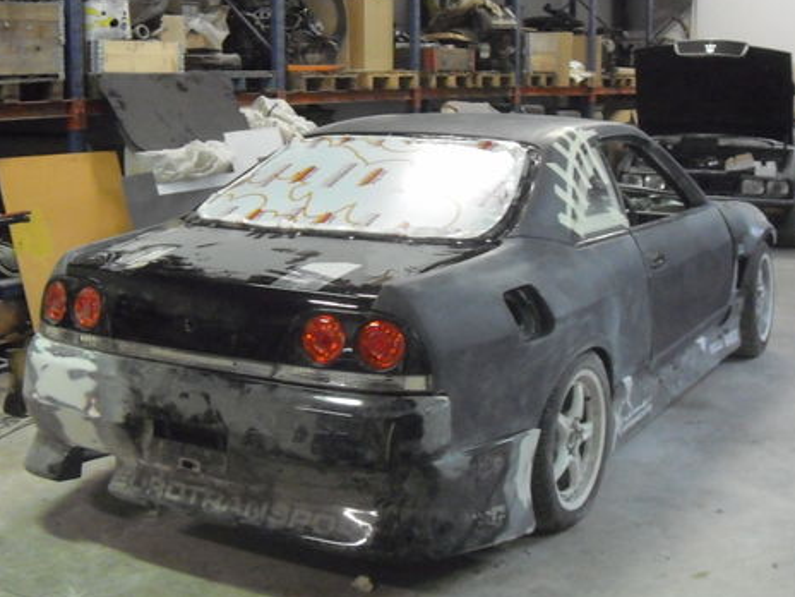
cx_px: 409
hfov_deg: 37.5
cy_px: 305
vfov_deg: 28.6
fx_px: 1171
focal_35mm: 51
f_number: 2.7
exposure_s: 1/30
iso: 800
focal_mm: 6.2
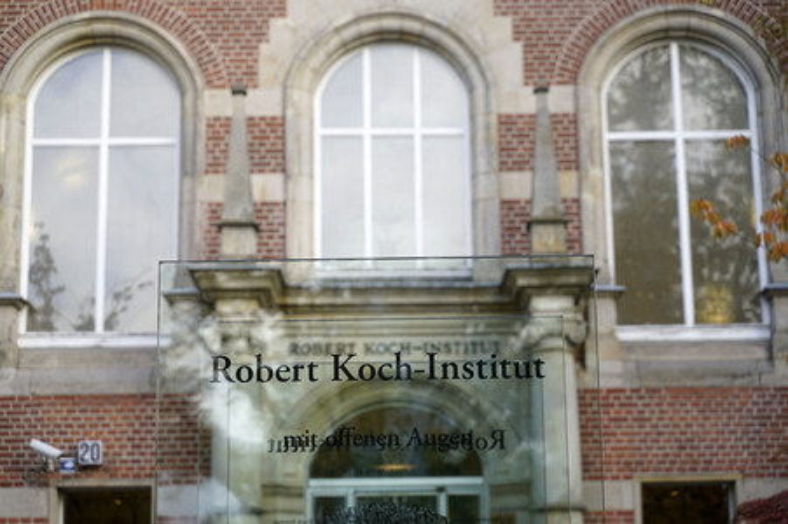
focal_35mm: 75
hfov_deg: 27.0
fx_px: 1640
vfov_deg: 18.2
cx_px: 394
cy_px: 262
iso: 320
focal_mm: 75
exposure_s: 1/320
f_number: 3.5
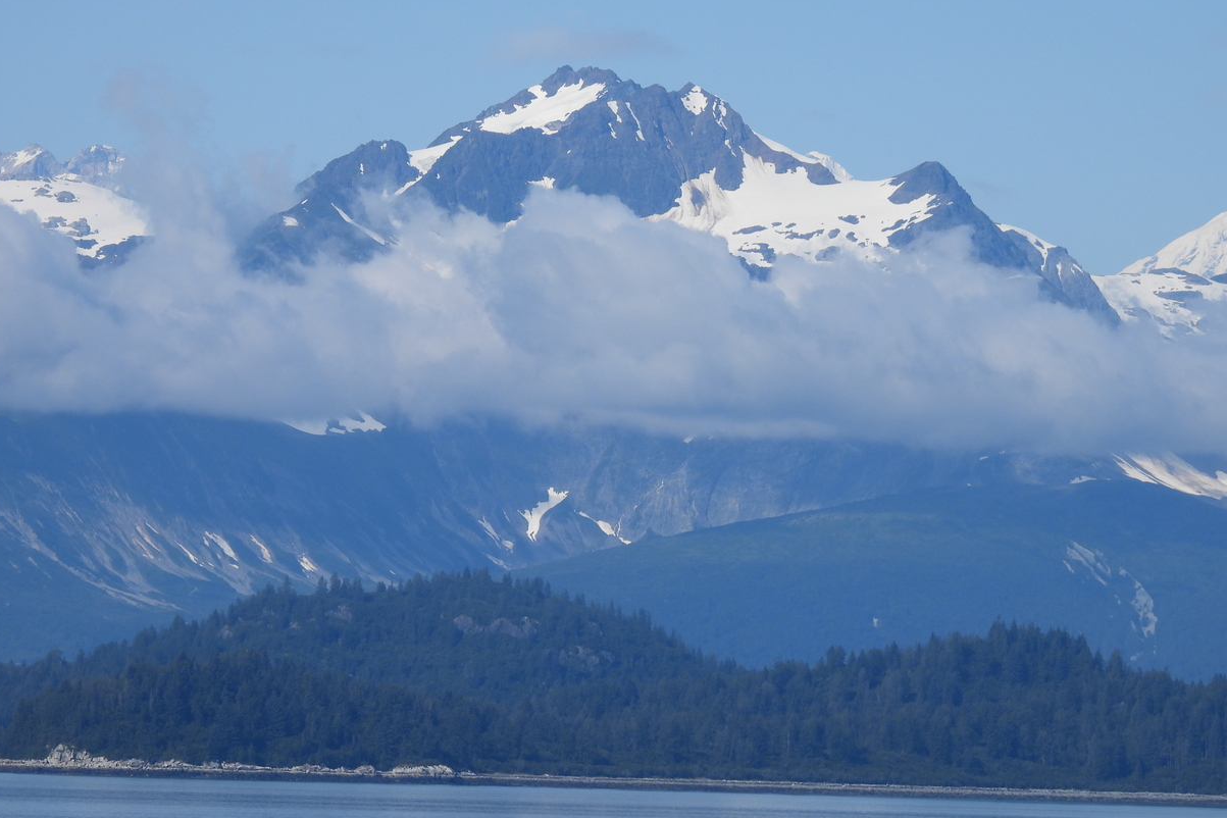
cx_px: 640
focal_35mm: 332
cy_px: 386
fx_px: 11315
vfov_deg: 4.1
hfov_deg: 6.2
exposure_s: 1/1250
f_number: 5
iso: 100
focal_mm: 53.5
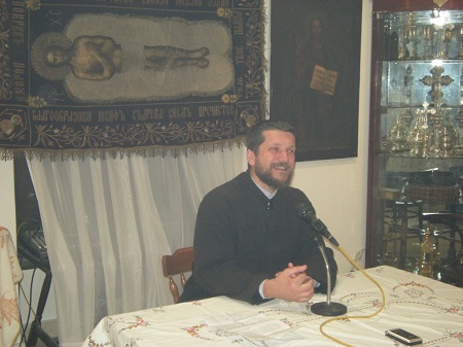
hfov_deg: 36.8
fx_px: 695
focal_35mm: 52
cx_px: 232
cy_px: 174
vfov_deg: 28.0
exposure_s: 1/60
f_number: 3.8
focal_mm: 8.8
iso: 334
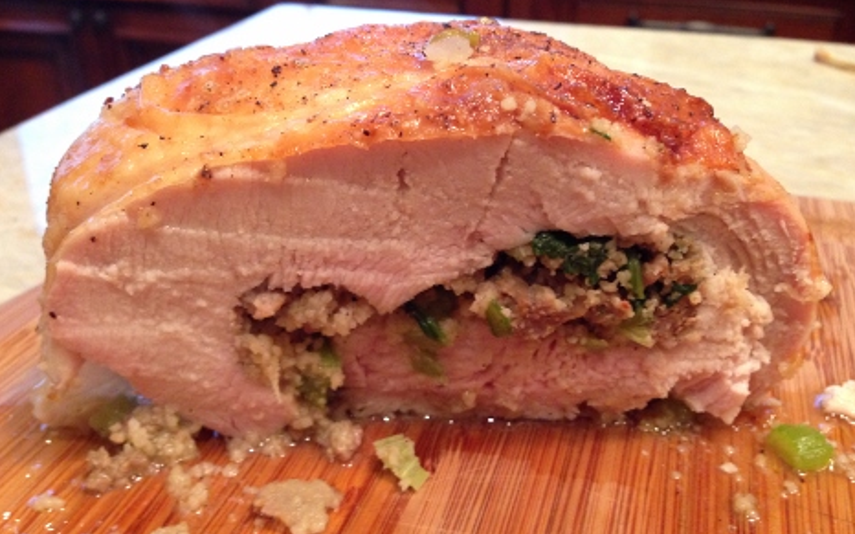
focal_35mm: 36
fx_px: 839
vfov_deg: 35.3
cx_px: 429
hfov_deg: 54.0
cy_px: 266
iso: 320
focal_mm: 4.12
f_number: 2.4
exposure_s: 1/20
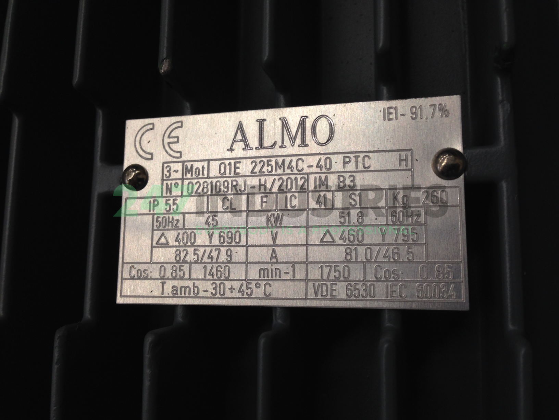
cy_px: 210
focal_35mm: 33
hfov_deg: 55.4
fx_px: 533
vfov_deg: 42.9
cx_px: 280
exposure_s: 1/20
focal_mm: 4.12
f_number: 2.4
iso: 50
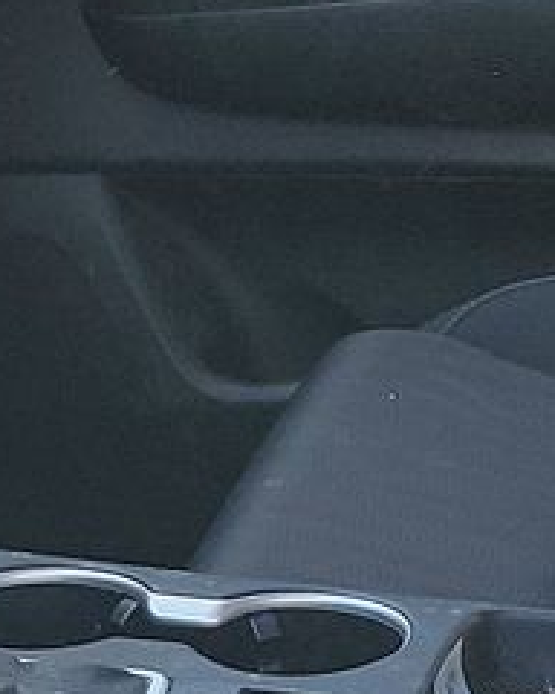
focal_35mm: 156
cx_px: -84
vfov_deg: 11.9
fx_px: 3203
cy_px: 1003
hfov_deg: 9.8
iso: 91
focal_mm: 6.7
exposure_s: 1/119
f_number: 1.8
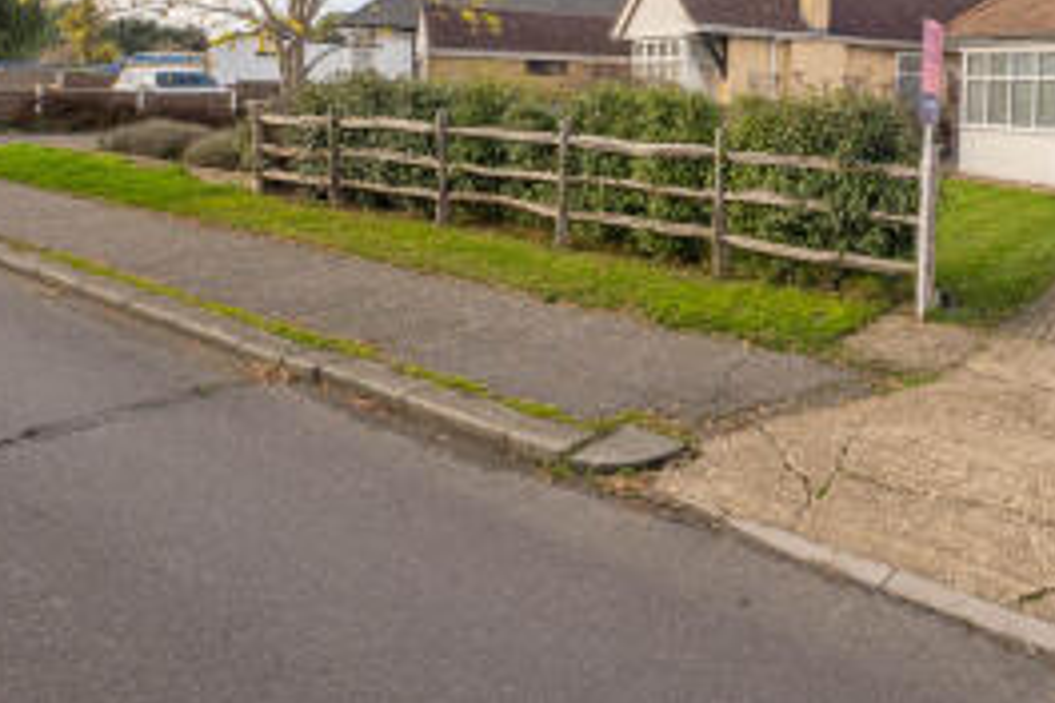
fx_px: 791
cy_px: 78
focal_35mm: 27
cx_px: 863
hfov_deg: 61.1
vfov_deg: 44.0
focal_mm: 10
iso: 500
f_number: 6.4
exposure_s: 1/320
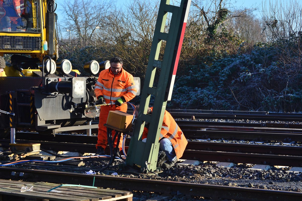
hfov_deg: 22.6
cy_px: 100
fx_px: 755
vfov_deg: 15.2
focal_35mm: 90
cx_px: 151
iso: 320
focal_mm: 60
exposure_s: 1/640
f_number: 6.3
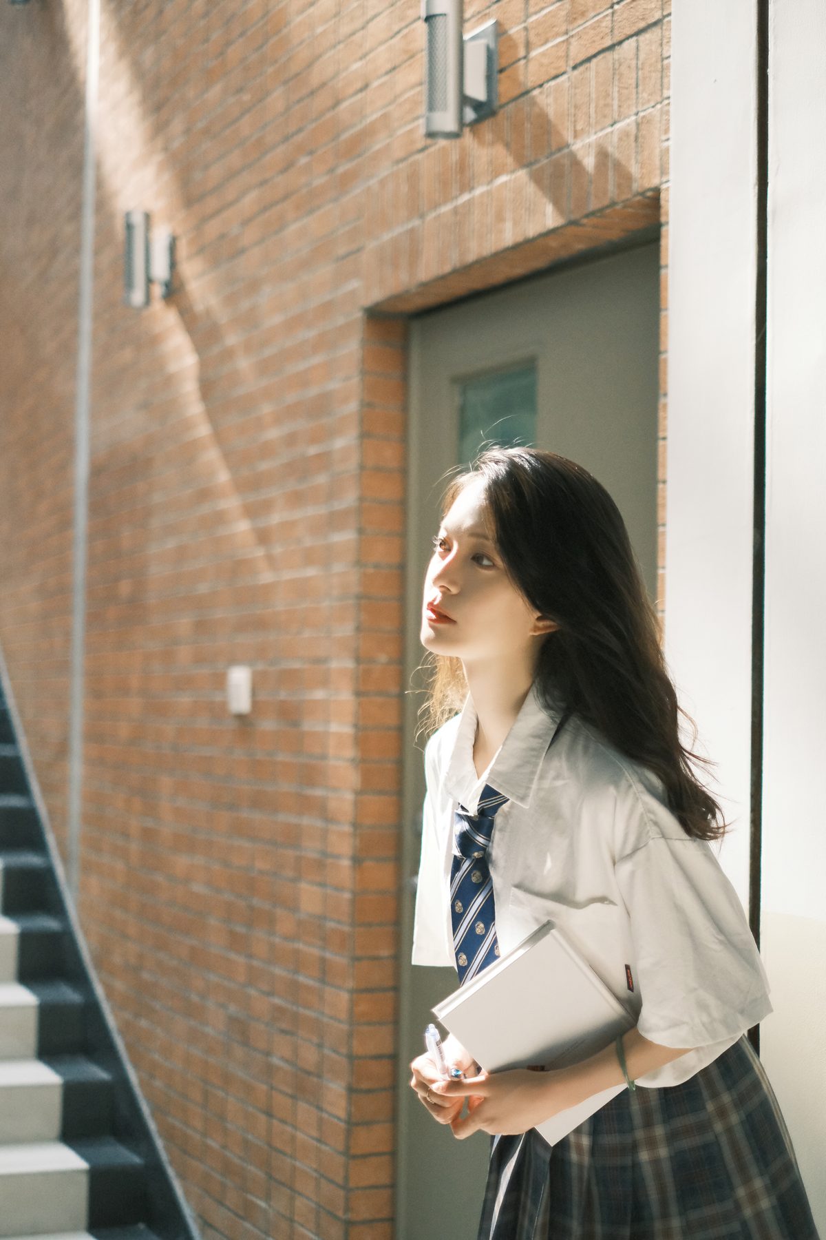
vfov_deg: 37.5
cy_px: 620
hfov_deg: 25.5
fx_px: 1824
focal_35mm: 53
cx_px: 413
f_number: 1.4
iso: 5000
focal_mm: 35
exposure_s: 1/8500
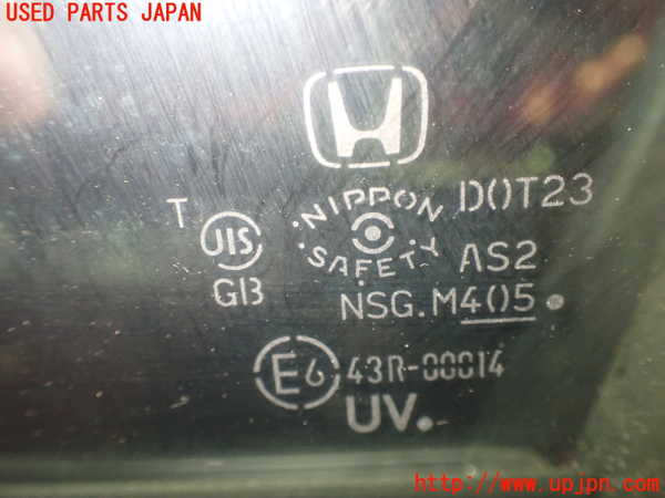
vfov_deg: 44.2
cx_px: 332
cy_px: 249
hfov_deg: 56.8
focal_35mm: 32
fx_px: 615
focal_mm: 5.79
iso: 800
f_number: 2.4
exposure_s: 1/25
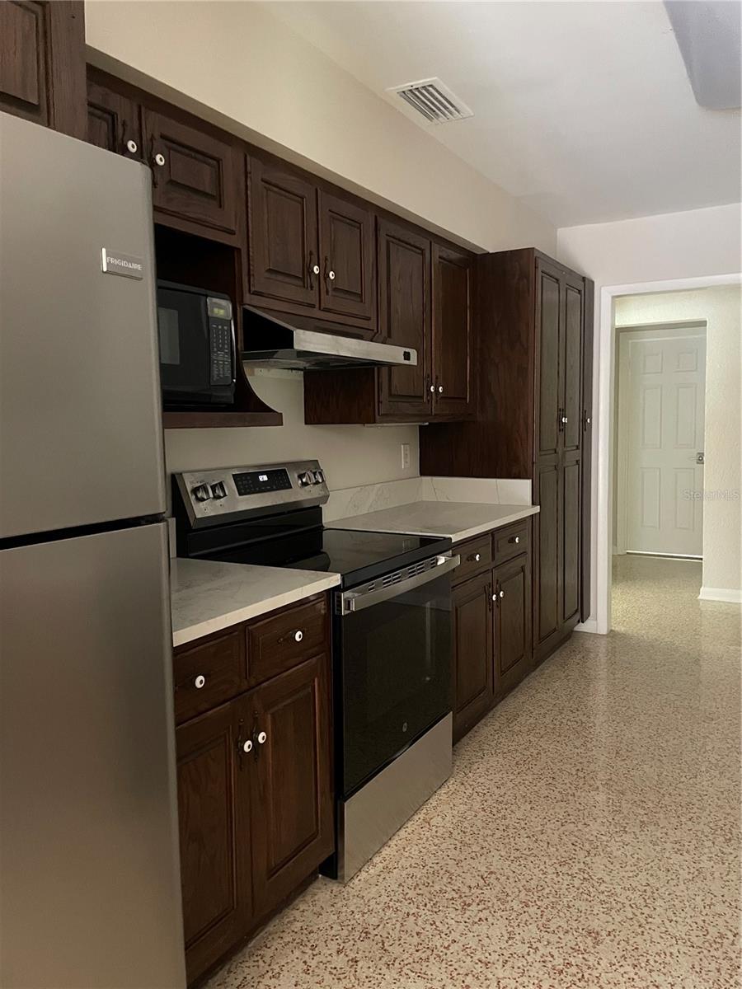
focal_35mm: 26
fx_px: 743
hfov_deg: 53.1
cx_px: 371
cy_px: 494
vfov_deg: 67.3
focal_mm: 4.2
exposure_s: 1/30
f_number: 1.6
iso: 1000
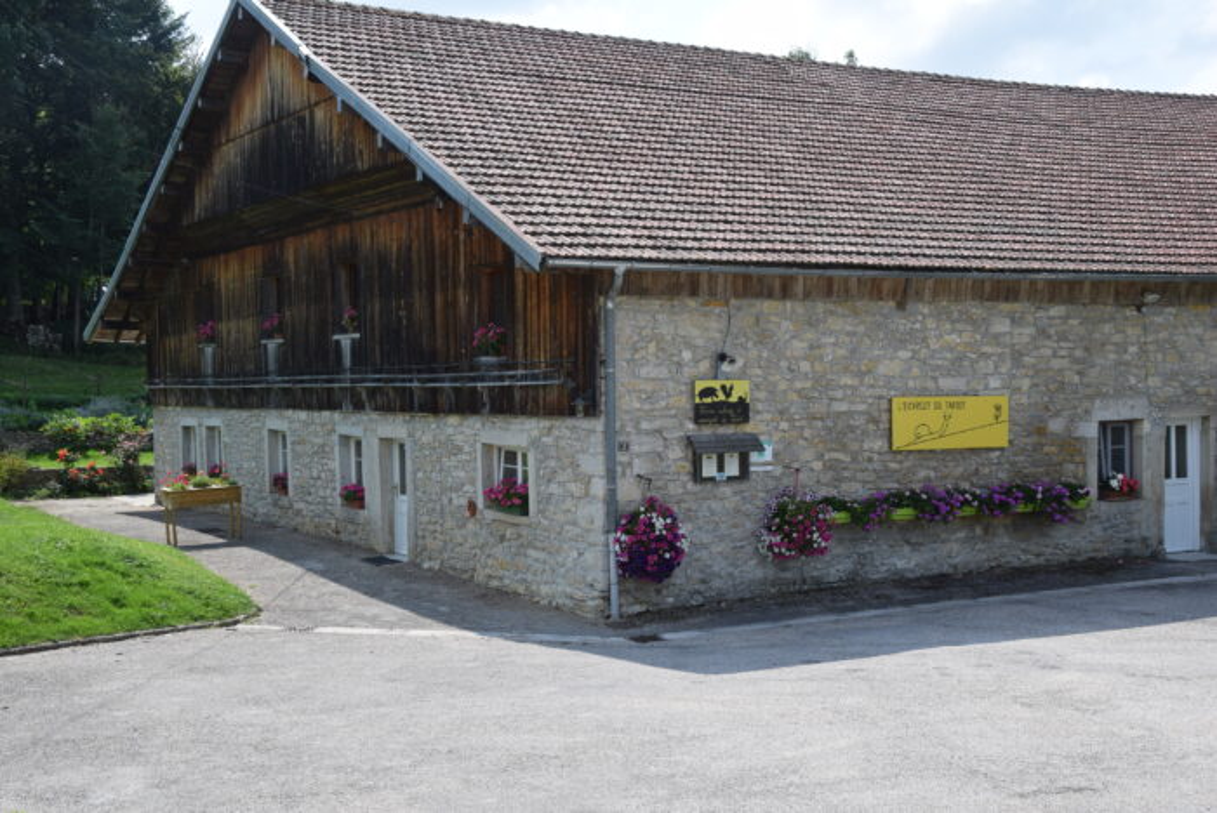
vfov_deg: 29.9
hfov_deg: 43.6
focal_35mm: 45
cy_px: 406
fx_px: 1522
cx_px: 608
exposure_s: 1/320
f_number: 8
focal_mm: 30
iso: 200
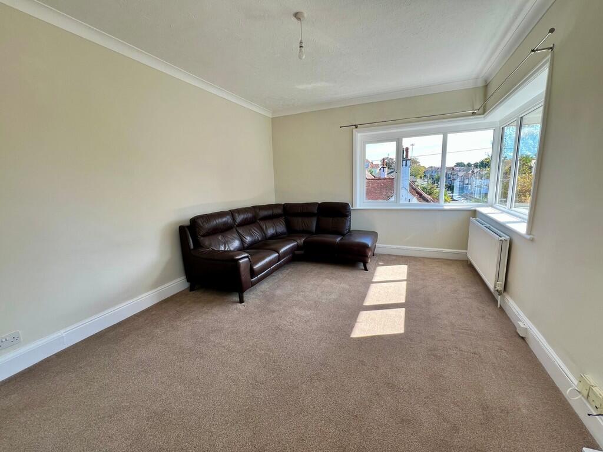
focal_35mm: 13
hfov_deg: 106.2
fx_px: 226
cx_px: 302
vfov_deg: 89.9
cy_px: 226
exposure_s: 1/109
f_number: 1.8
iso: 32
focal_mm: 1.57
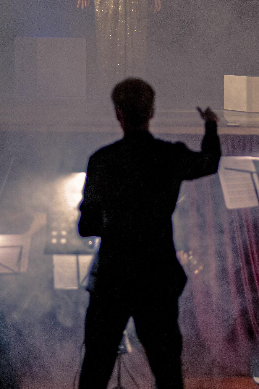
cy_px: 85
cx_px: 152
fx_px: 1674
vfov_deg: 13.2
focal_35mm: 155
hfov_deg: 8.8
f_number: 1.8
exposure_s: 1/250
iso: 3200
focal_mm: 85
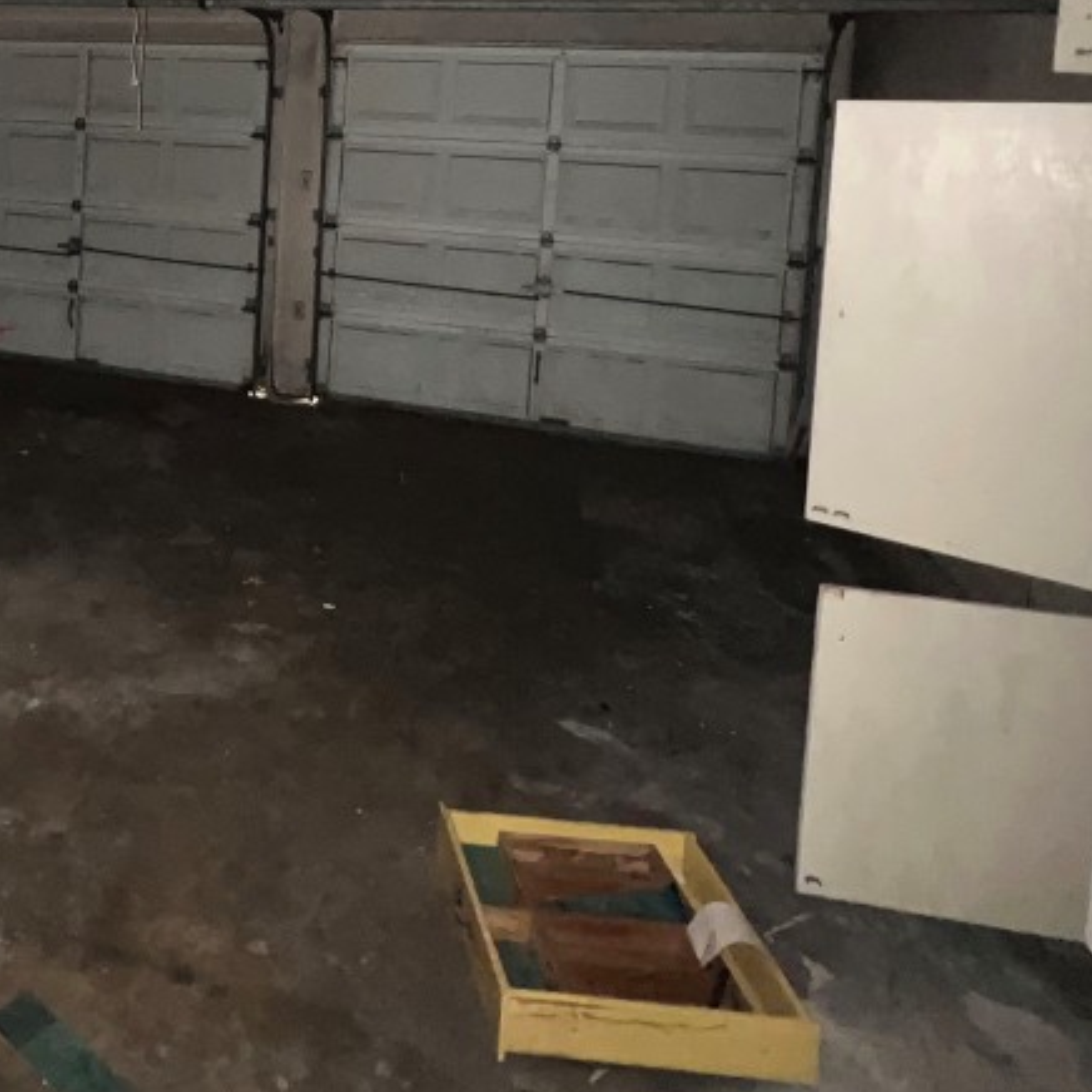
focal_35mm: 27
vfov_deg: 54.0
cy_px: 180
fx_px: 964
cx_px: 138
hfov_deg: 52.9
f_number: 1.8
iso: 800
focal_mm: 1.57
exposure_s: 1/16
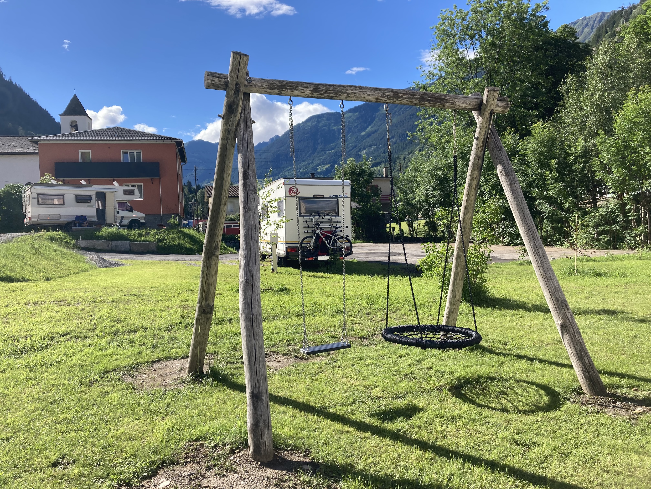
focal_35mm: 28
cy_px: 244
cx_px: 326
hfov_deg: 63.4
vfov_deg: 49.7
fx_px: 527
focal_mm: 3.99
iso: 20
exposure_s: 1/1412
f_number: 1.8
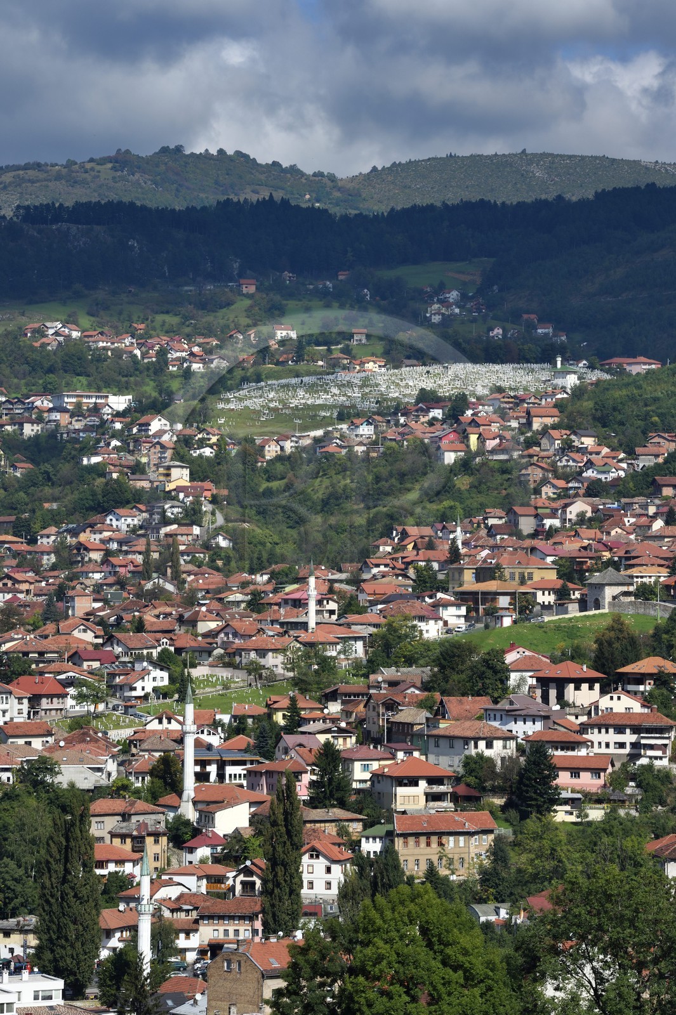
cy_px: 508
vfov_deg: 15.8
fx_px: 3665
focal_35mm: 130
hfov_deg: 10.5
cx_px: 338
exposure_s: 1/250
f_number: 16
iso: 200
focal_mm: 130
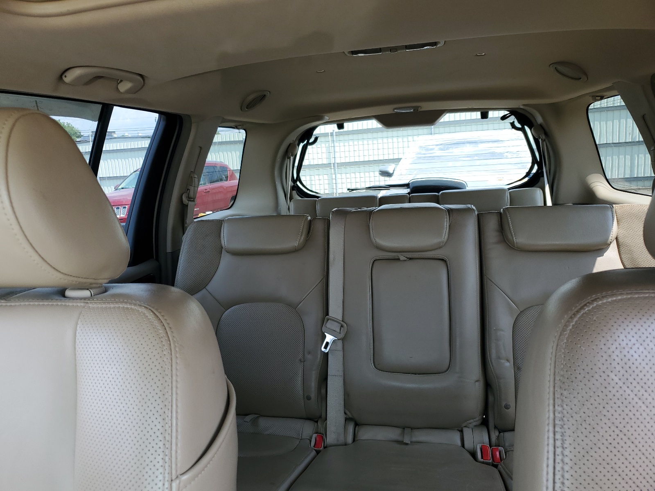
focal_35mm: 26
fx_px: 492
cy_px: 246
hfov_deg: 67.3
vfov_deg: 53.1
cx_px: 328
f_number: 1.5
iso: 50
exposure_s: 1/278
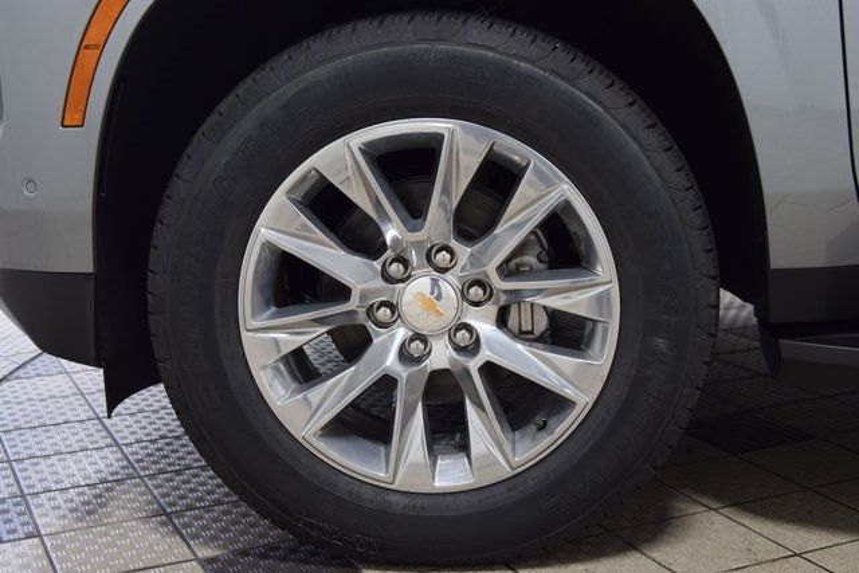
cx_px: 430
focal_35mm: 52
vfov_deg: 25.8
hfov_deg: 37.8
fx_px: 1253
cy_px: 286
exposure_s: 1/15
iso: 720
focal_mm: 35
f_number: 6.3
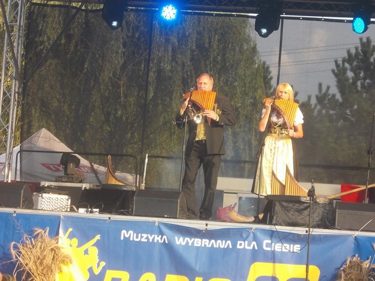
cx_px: 188
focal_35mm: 113
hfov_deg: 17.4
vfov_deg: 13.1
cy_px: 140
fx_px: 1225
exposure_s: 1/80
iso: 80
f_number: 5.8
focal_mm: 16
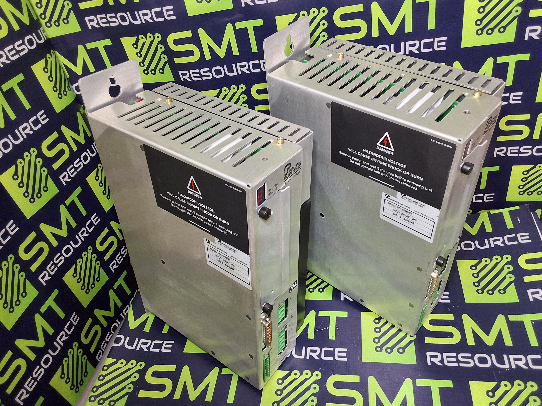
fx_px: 438
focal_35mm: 28
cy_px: 203
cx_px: 271
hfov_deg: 63.4
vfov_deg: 49.7
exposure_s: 1/40
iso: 160
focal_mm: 2.91
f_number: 1.9
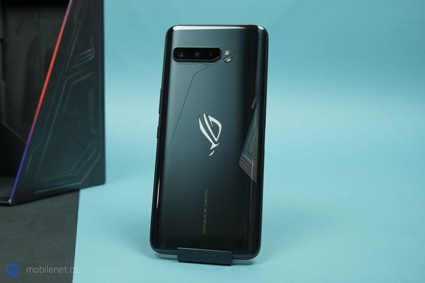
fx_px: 484
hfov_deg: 47.4
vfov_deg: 32.6
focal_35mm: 41
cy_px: 142
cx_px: 212
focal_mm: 41
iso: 1000
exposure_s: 1/125
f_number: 5.6
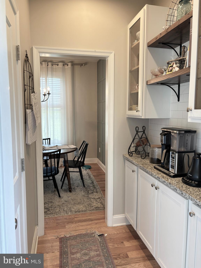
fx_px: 201
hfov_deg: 53.1
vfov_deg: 67.3
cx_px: 100
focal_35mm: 26
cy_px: 134
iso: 80
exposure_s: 1/60
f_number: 1.6
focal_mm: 5.96
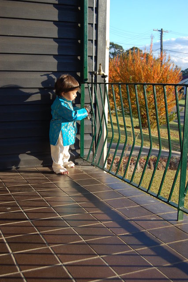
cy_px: 141
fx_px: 365
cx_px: 94
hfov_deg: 28.9
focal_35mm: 46
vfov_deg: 42.3
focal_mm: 31
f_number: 7.1
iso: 200
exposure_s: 1/200
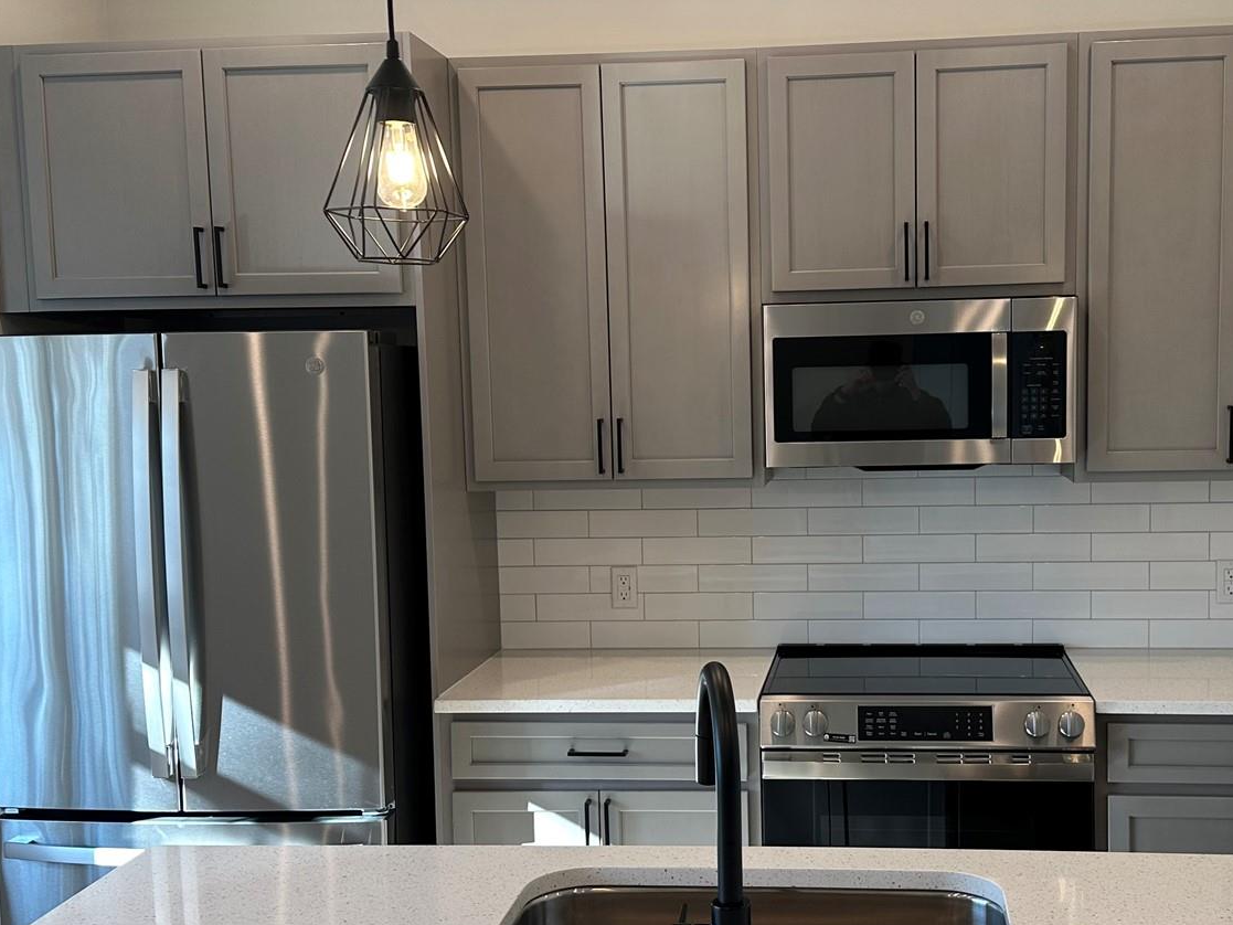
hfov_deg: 42.7
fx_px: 1567
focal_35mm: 44
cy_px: 511
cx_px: 753
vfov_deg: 32.9
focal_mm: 6.86
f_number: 1.78
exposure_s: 1/120
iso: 80
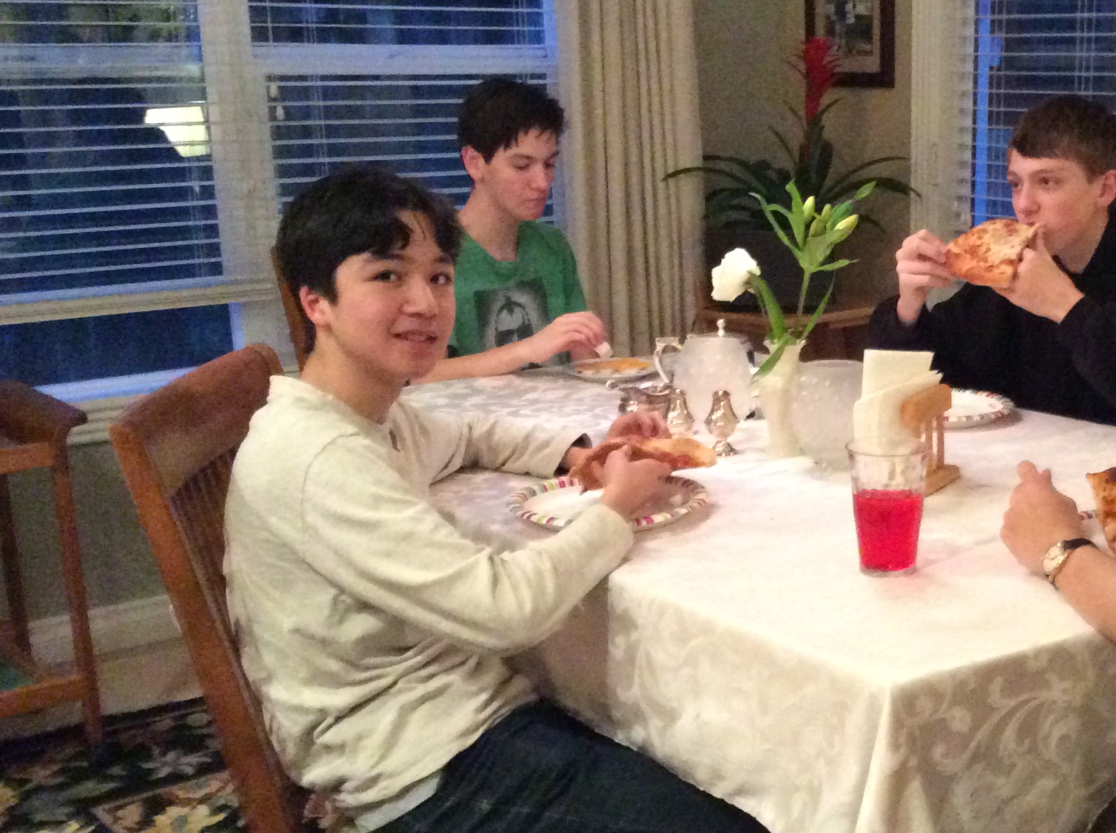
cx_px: 833
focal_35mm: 54
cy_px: 487
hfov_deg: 34.9
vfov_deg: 26.9
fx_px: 1738
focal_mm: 3.3
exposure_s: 1/15
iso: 640
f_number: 2.4
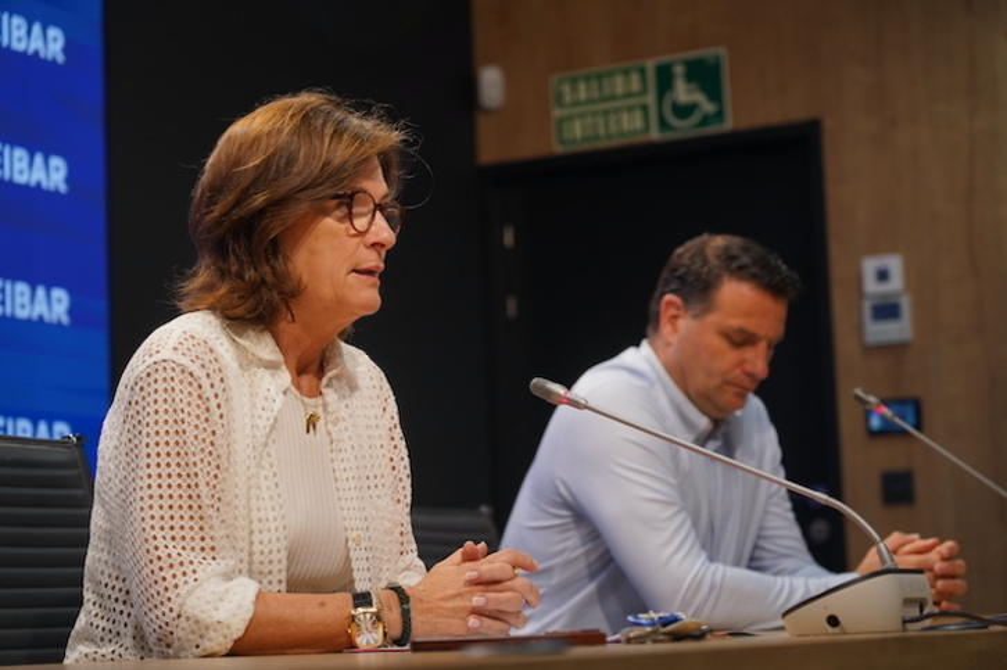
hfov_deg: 24.2
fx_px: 2348
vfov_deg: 16.2
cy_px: 335
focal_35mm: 84
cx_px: 504
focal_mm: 84
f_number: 4
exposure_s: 1/400
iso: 1000
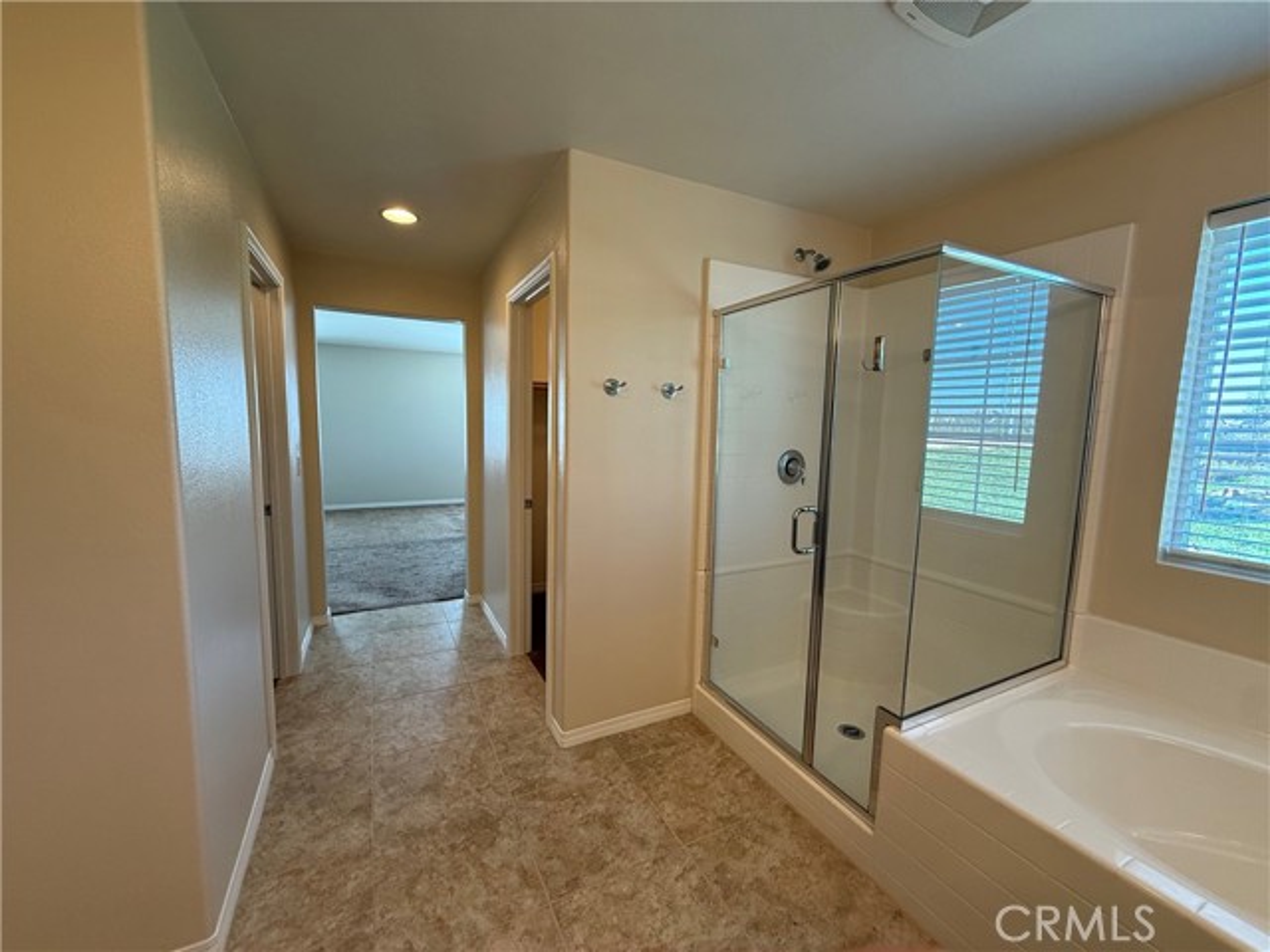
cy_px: 476
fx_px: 514
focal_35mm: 14
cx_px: 635
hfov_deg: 102.1
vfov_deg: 85.7
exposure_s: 1/120
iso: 125
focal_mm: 2.22
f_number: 2.2
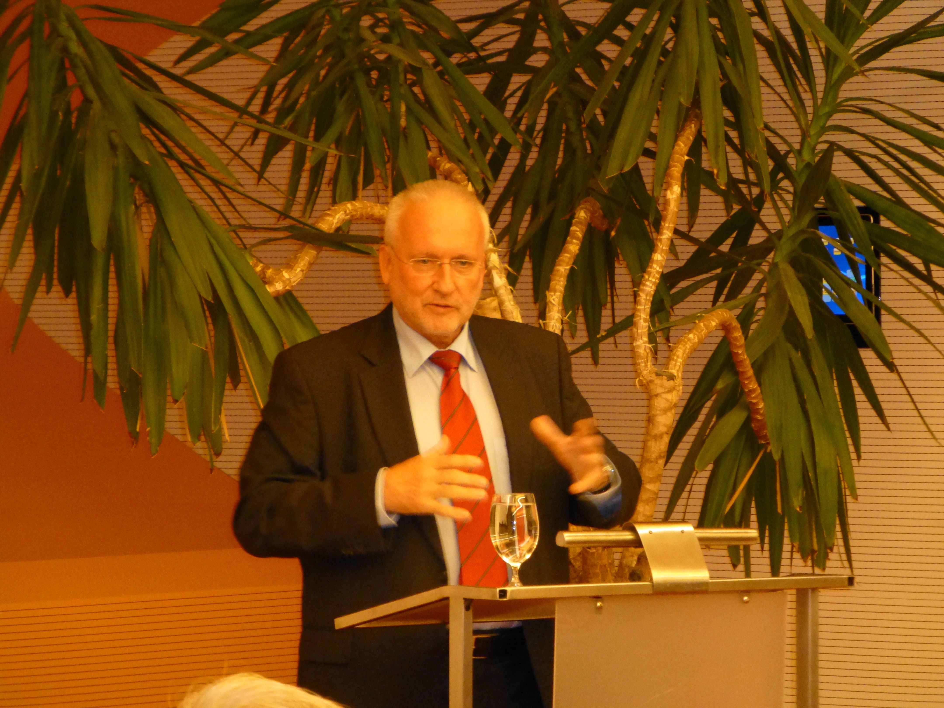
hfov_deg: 9.9
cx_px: 472
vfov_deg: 7.5
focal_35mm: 199
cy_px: 354
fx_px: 5427
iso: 800
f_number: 5.5
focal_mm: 35.6
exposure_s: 1/15
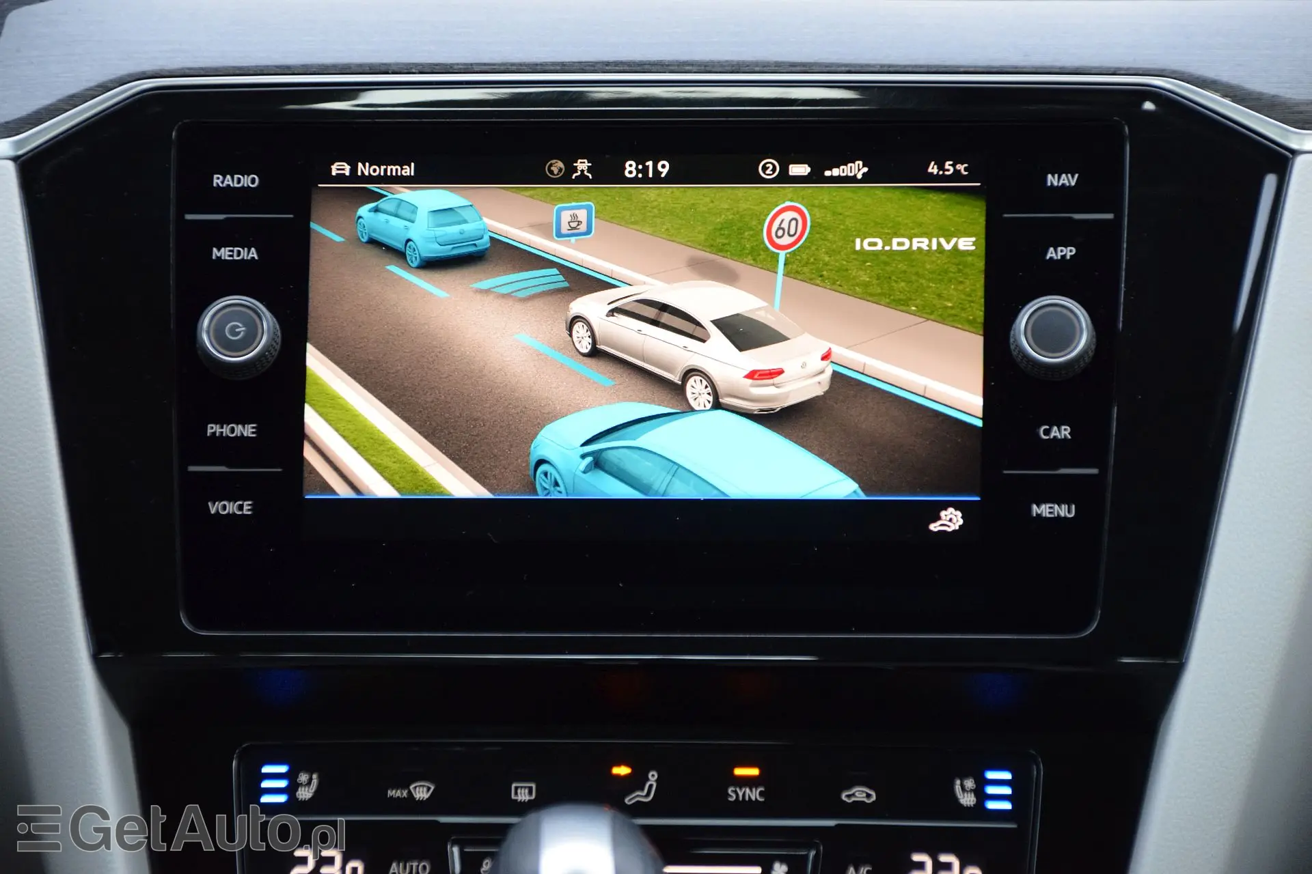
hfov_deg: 13.7
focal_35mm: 150
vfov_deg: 9.1
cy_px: 437
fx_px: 5466
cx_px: 656
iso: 1600
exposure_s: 1/125
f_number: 5.6
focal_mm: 100
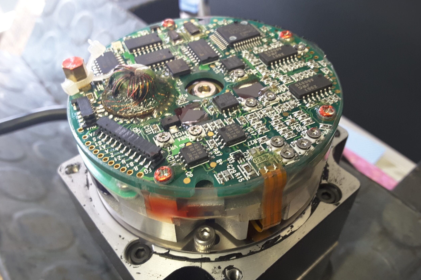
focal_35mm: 33
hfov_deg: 57.2
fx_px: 386
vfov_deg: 40.0
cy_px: 147
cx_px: 209
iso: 160
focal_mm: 2.9
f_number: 1.9
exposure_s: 1/25
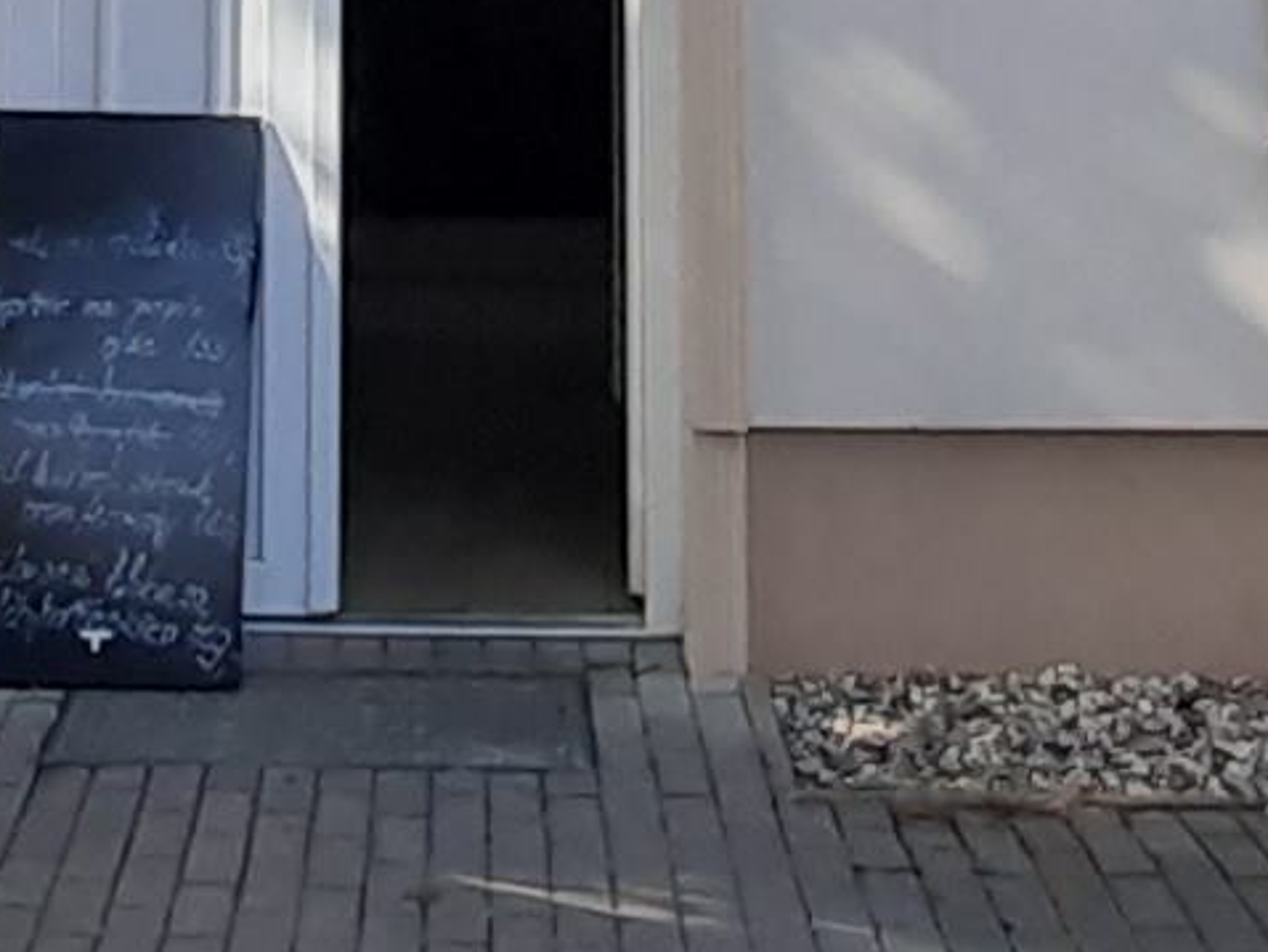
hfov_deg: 27.2
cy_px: -509
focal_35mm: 70
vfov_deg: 18.4
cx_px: 239
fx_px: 2565
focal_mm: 1.13
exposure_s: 1/536
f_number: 2.2
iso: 40
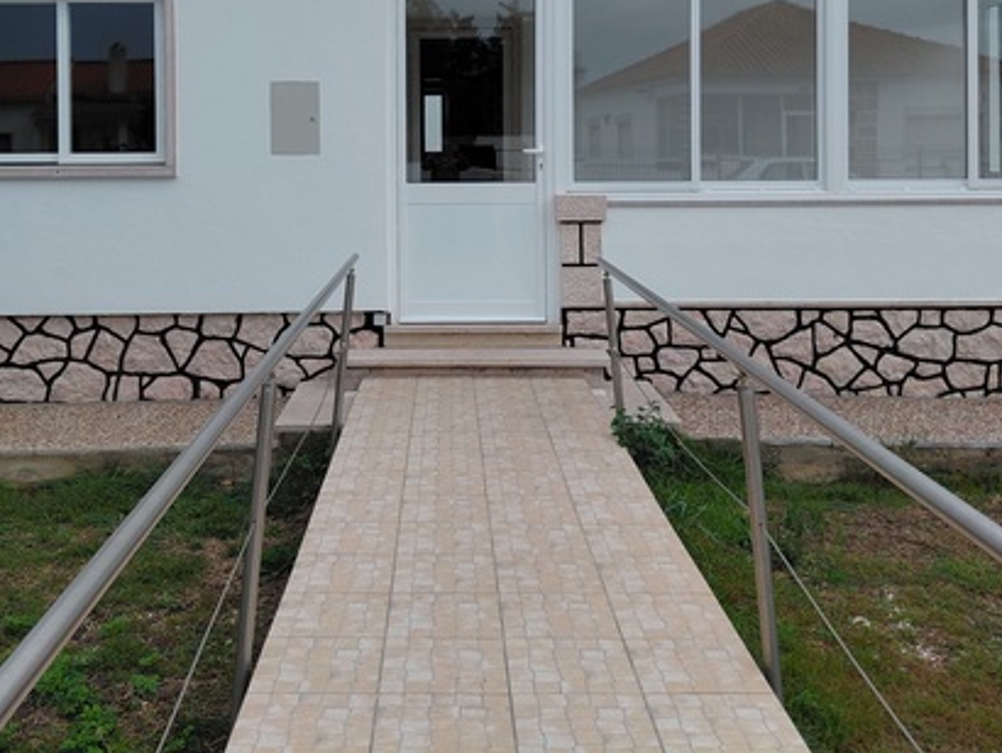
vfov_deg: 35.9
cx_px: 428
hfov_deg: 47.7
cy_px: 171
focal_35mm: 39
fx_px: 1130
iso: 50
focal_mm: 4.69
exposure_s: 1/2326
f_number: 1.8
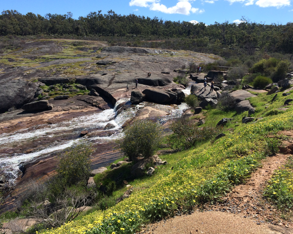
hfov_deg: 55.7
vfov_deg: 45.8
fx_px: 277
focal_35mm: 32
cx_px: 143
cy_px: 115
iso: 32
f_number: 2.2
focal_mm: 4.12
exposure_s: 1/1866
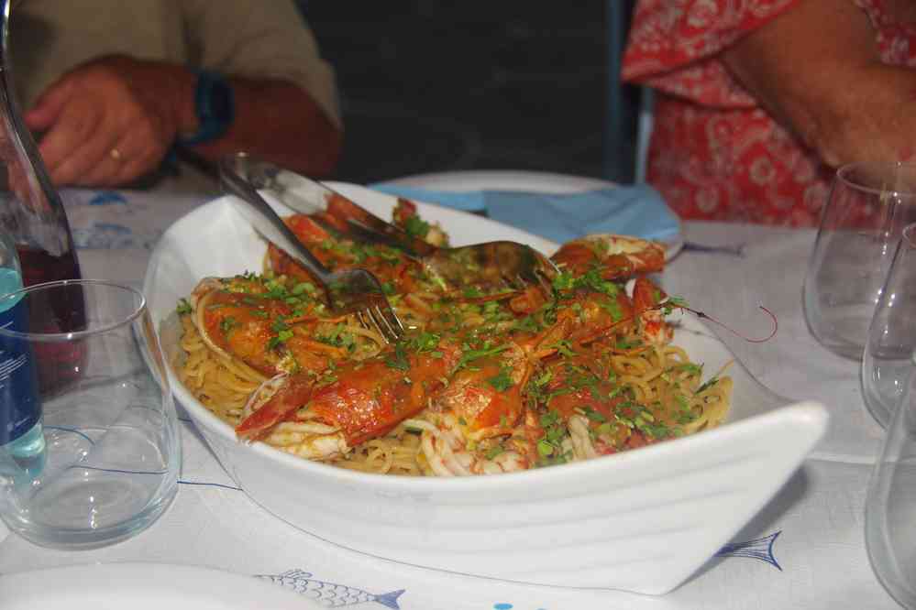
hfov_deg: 37.9
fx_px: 1336
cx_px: 458
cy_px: 305
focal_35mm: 52
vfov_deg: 25.8
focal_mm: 35
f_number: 4
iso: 200
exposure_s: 1/80
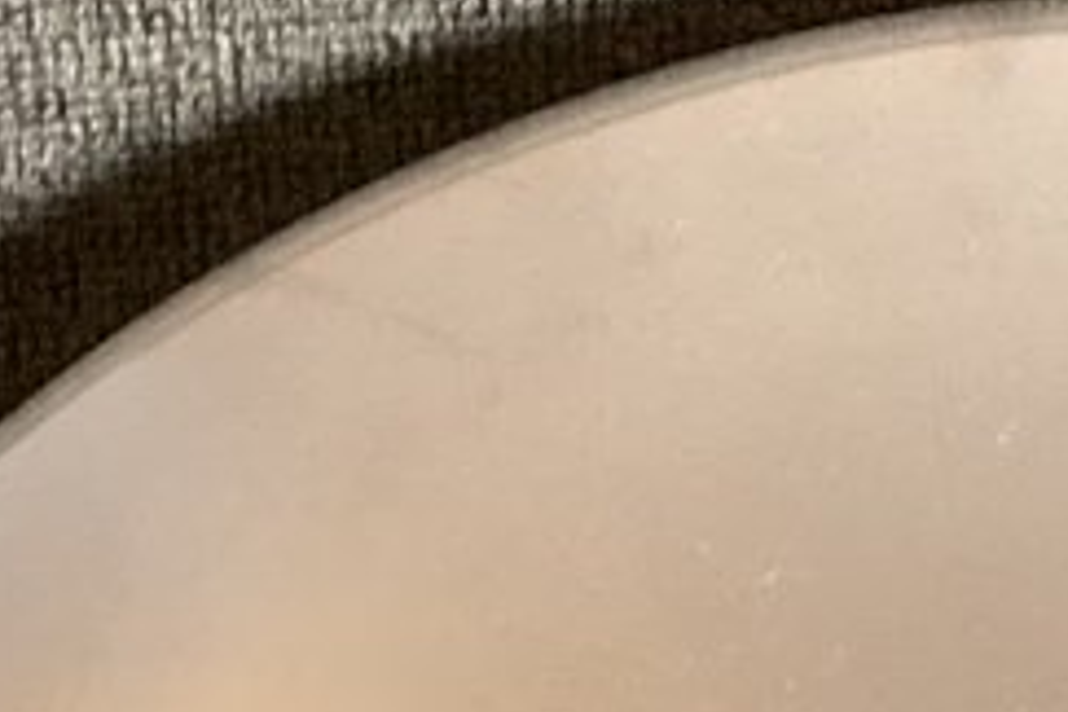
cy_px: 1940
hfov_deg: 10.2
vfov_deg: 6.4
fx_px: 5963
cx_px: 842
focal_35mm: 201
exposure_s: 1/50
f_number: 2.4
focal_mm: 3.3
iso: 250
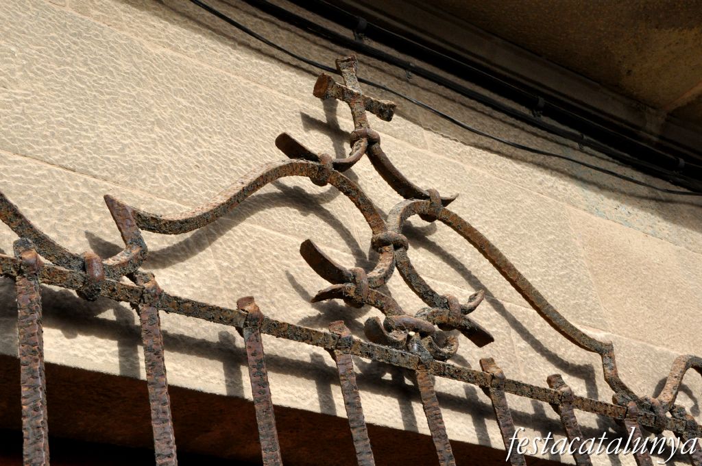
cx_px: 351
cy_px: 233
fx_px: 1227
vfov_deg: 21.5
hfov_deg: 31.9
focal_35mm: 63
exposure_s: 1/640
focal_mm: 42
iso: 1000
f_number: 13
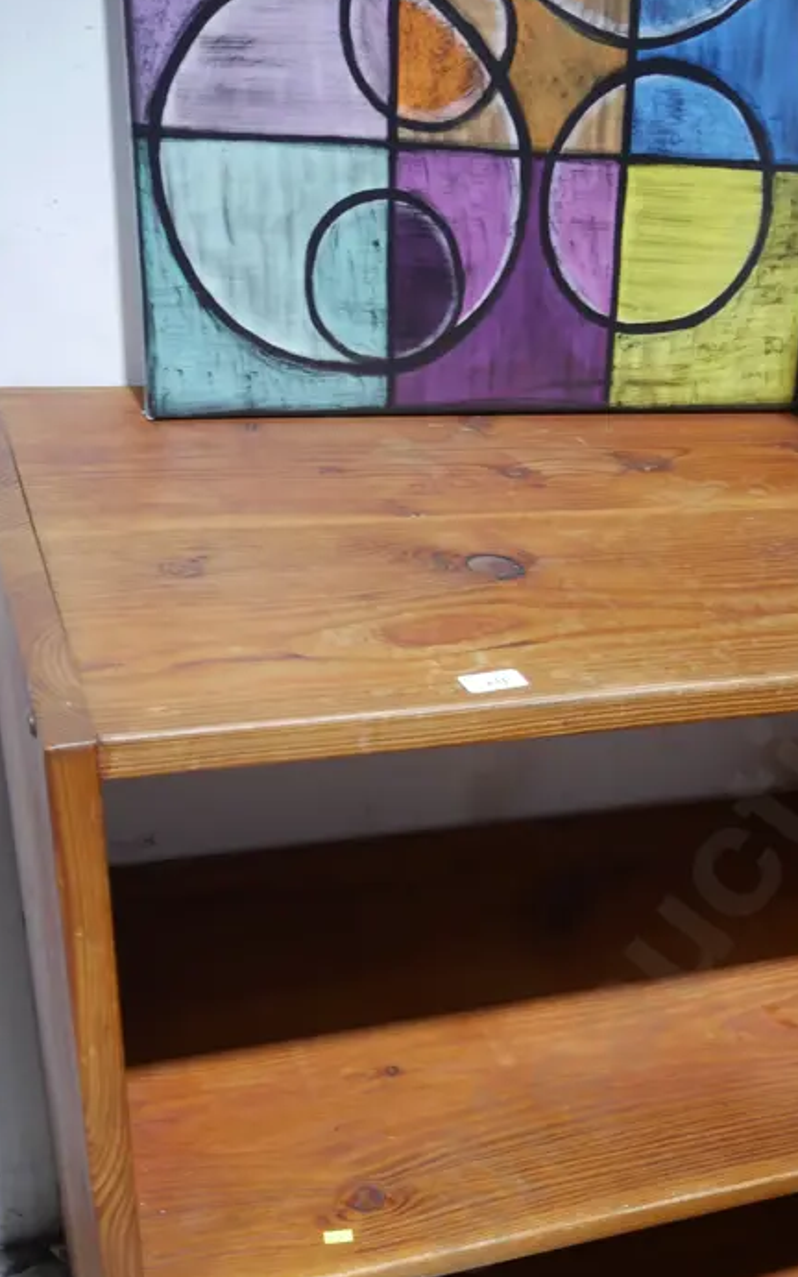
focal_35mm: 44
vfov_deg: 44.0
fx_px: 1531
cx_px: 688
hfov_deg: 28.3
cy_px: 933
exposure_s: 1/60
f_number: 3.5
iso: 640
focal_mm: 14
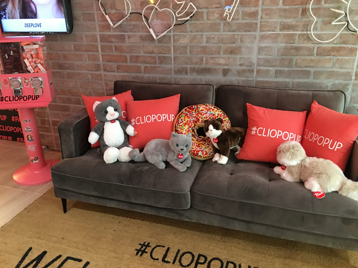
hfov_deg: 61.7
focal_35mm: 29
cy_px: 134
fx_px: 300
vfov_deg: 48.2
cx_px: 179
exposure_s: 1/8
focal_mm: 4.15
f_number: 2.2
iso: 100
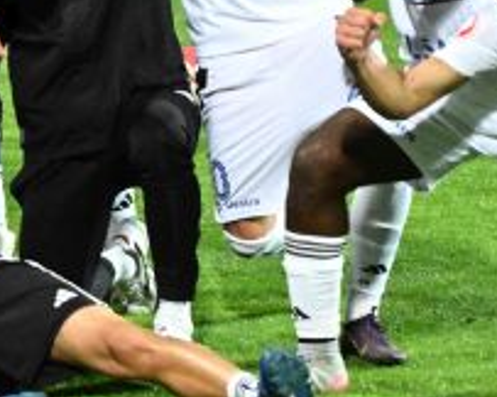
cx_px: -524
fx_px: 4482
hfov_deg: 6.2
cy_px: -71
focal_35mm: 305
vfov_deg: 5.0
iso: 8000
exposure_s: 1/800
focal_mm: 55
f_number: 4
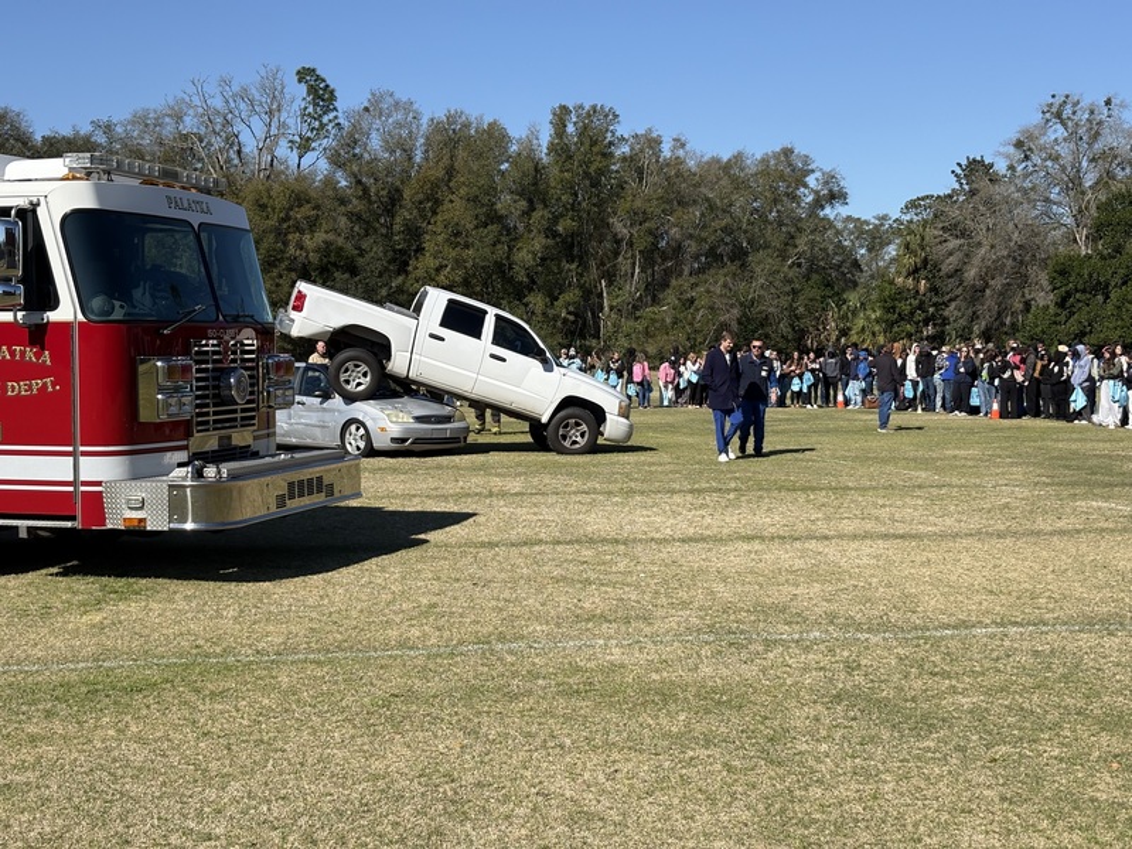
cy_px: 424
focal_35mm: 52
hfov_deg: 36.8
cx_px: 566
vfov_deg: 28.0
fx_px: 1700
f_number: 1.6
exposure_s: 1/4329
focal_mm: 5.96
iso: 40
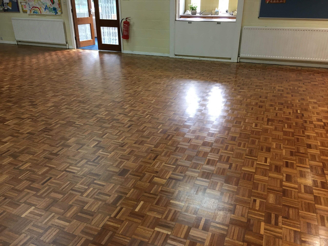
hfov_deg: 61.7
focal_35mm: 29
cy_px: 123
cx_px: 164
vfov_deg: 48.2
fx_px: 275
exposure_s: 1/33
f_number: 2.2
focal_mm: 4.15
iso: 100
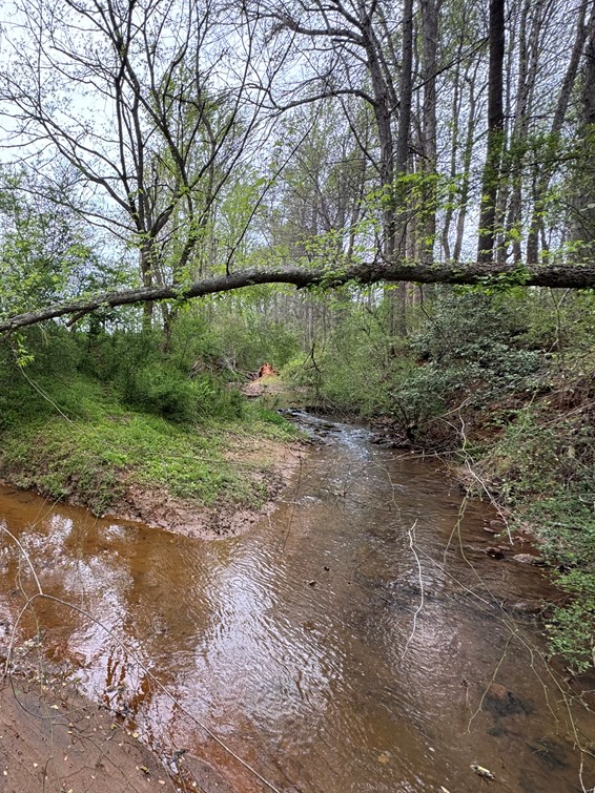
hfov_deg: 60.9
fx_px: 436
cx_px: 89
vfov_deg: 84.7
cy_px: 401
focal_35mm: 19
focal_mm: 2.22
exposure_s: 1/124
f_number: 2.2
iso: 40
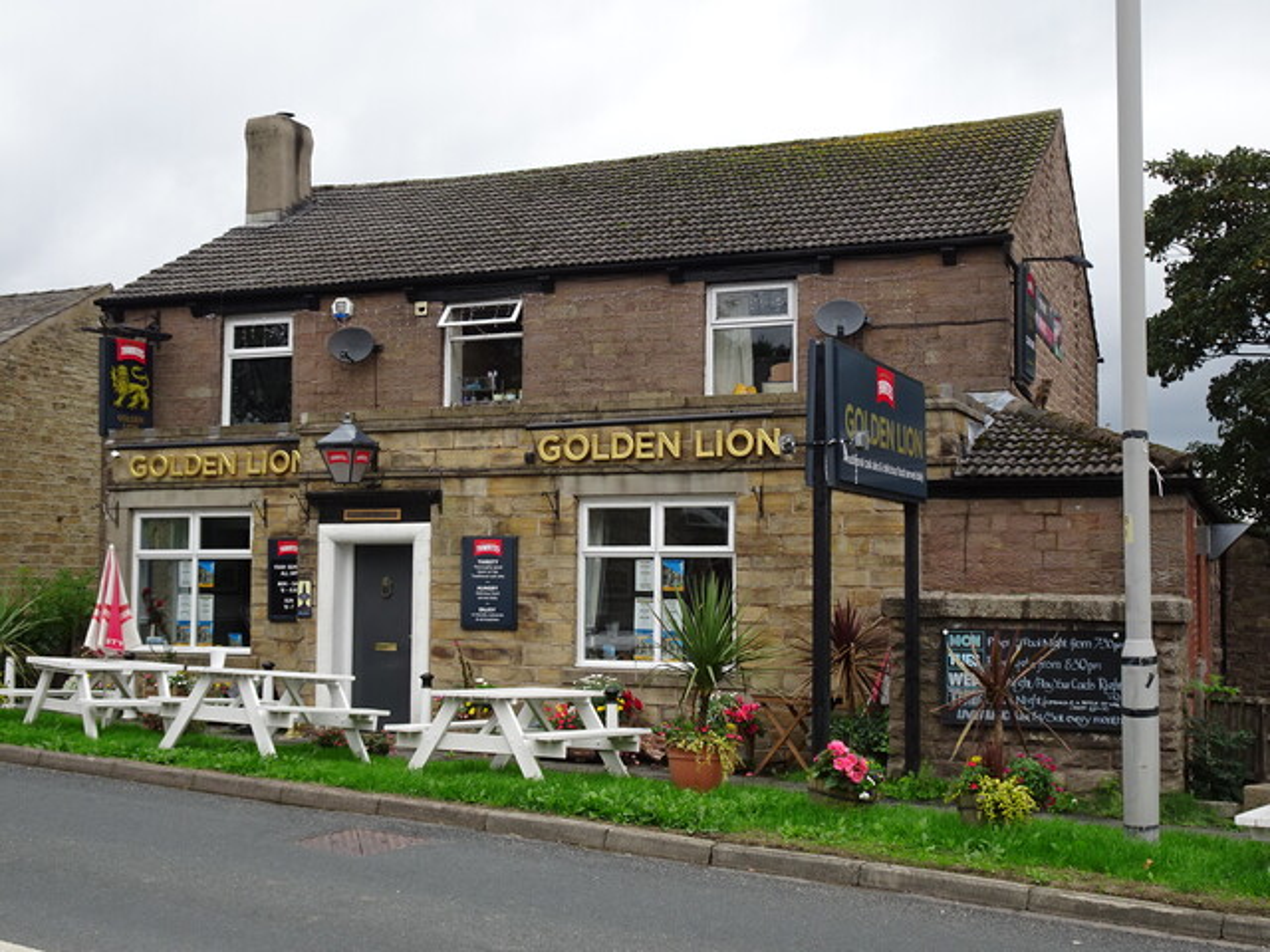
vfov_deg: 35.1
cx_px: 635
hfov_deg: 45.8
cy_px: 476
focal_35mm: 41
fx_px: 1504
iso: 80
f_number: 4
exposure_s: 1/125
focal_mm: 7.05
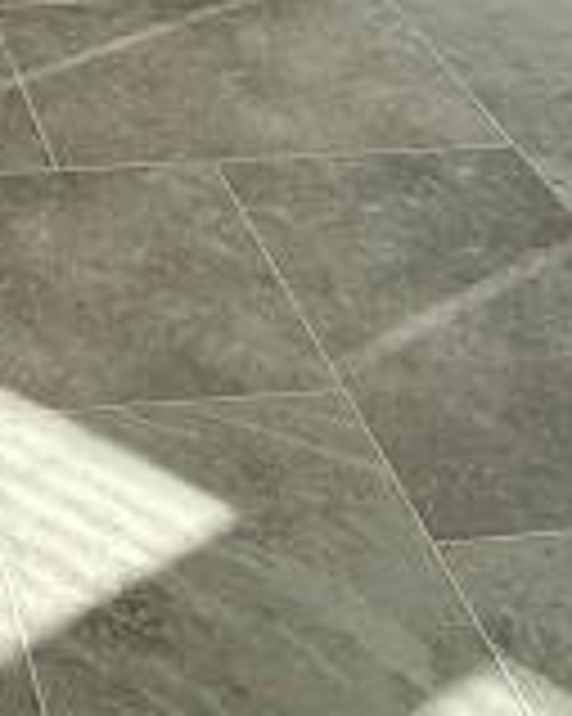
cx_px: -140
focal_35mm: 88
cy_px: -869
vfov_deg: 15.4
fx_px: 1864
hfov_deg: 16.6
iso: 50
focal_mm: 2.22
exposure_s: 1/734
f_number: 2.2
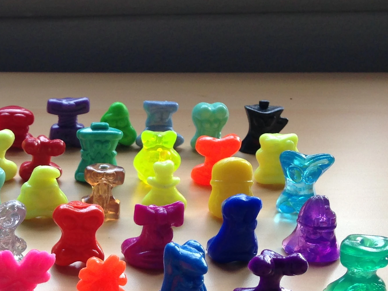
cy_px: 205
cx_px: -15
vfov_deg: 18.4
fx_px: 897
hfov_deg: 23.2
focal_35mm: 80
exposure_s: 1/60
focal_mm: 4.12
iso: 50
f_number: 2.4
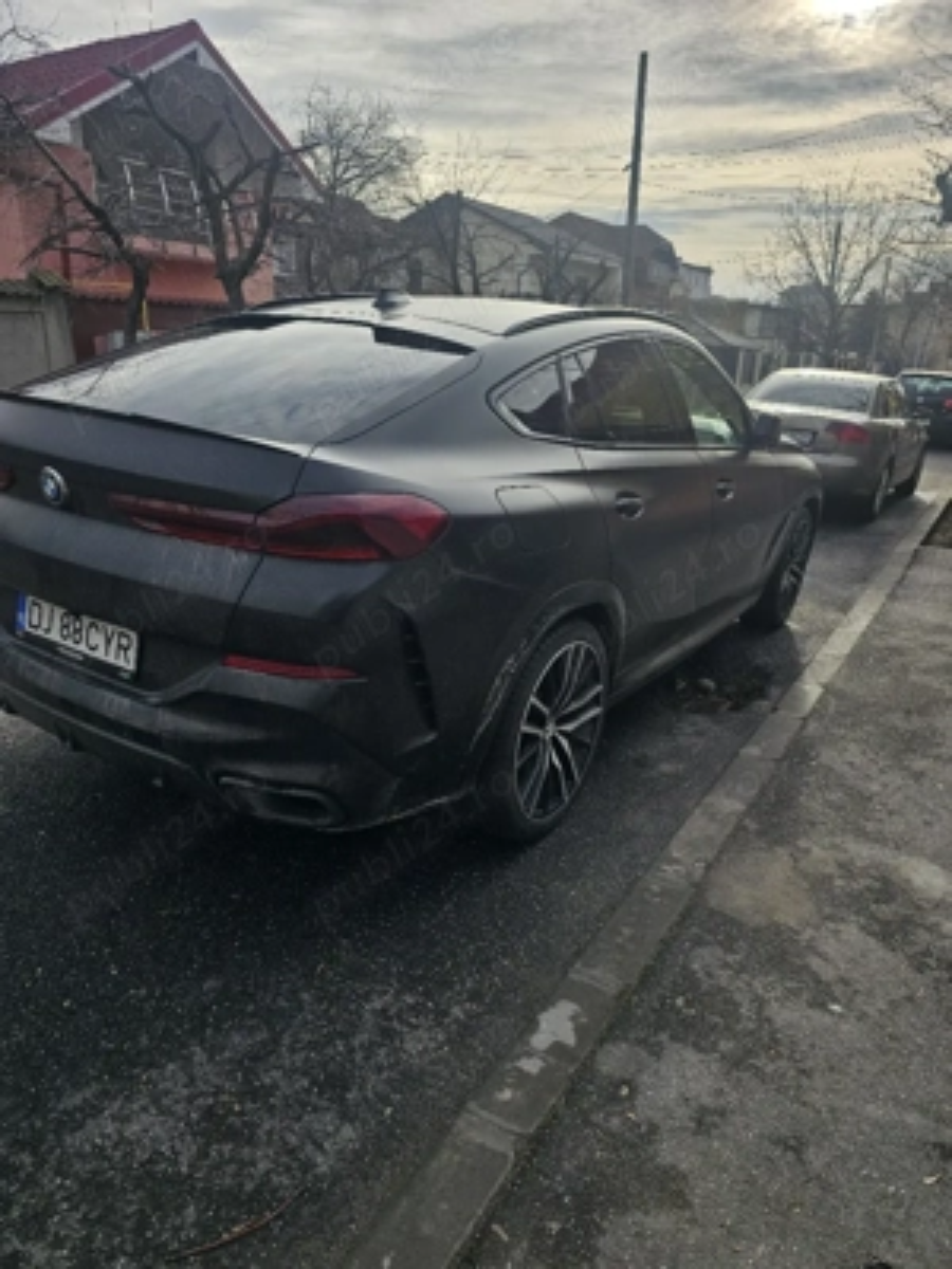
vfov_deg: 73.9
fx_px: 843
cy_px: 634
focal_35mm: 23
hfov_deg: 58.9
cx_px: 476
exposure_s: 1/714
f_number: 1.7
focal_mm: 6.3
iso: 10
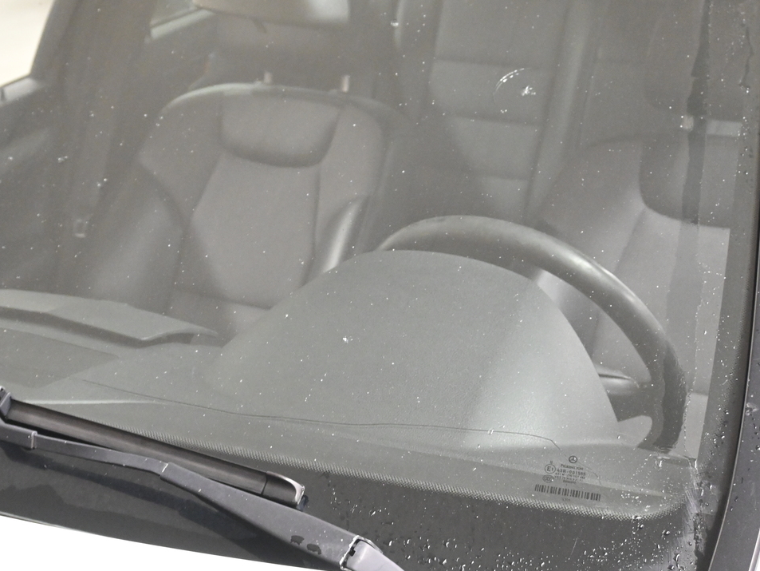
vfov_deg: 21.8
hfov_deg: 28.6
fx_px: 1480
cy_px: 282
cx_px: 242
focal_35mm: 67
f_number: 4.5
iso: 2800
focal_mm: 27.5
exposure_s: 1/40
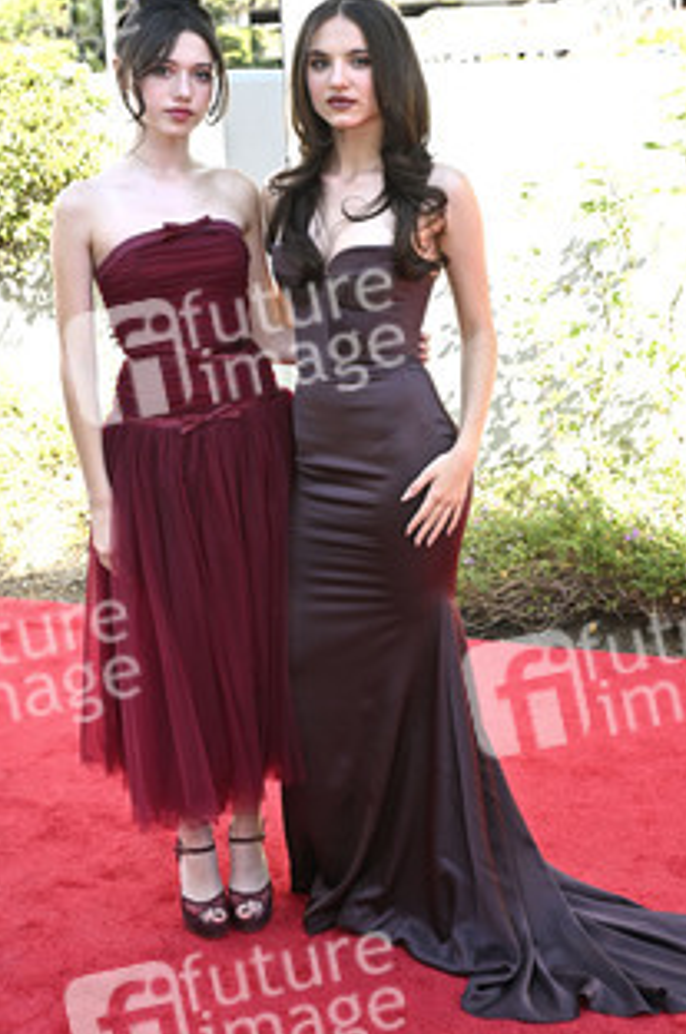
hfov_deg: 26.9
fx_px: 1434
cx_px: 331
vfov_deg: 39.7
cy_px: 514
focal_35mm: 50
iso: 640
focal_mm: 39
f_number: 5.6
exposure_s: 1/320
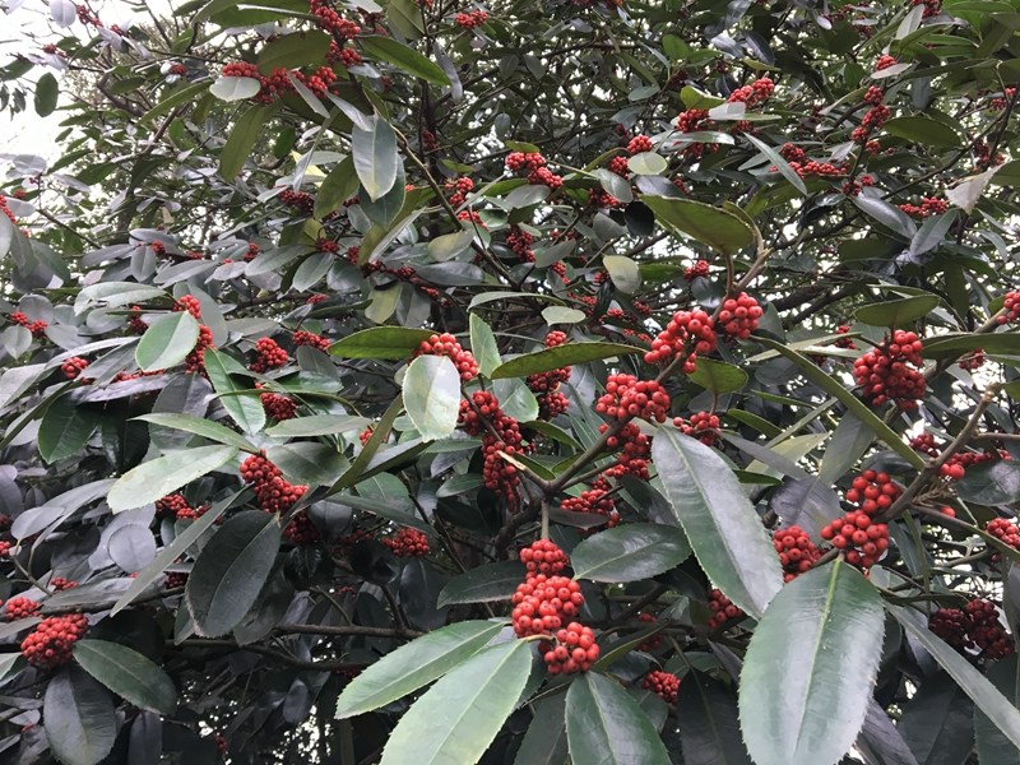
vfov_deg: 48.2
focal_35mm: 29
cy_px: 382
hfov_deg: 61.7
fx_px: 855
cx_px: 510
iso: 32
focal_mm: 4.15
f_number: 2.2
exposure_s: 1/33
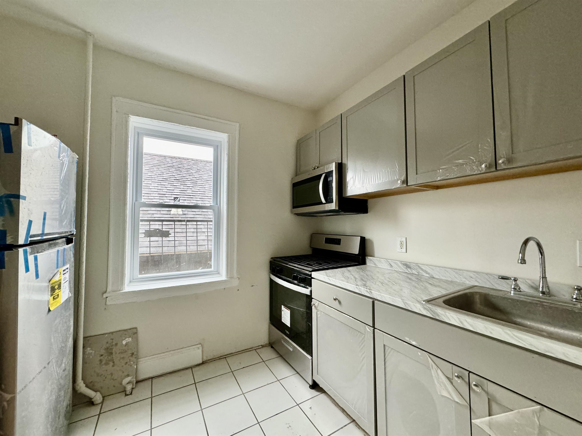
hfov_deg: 102.1
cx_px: 291
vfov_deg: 85.7
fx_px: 235
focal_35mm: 14
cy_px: 218
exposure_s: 1/79
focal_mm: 2.22
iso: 320
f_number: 2.2
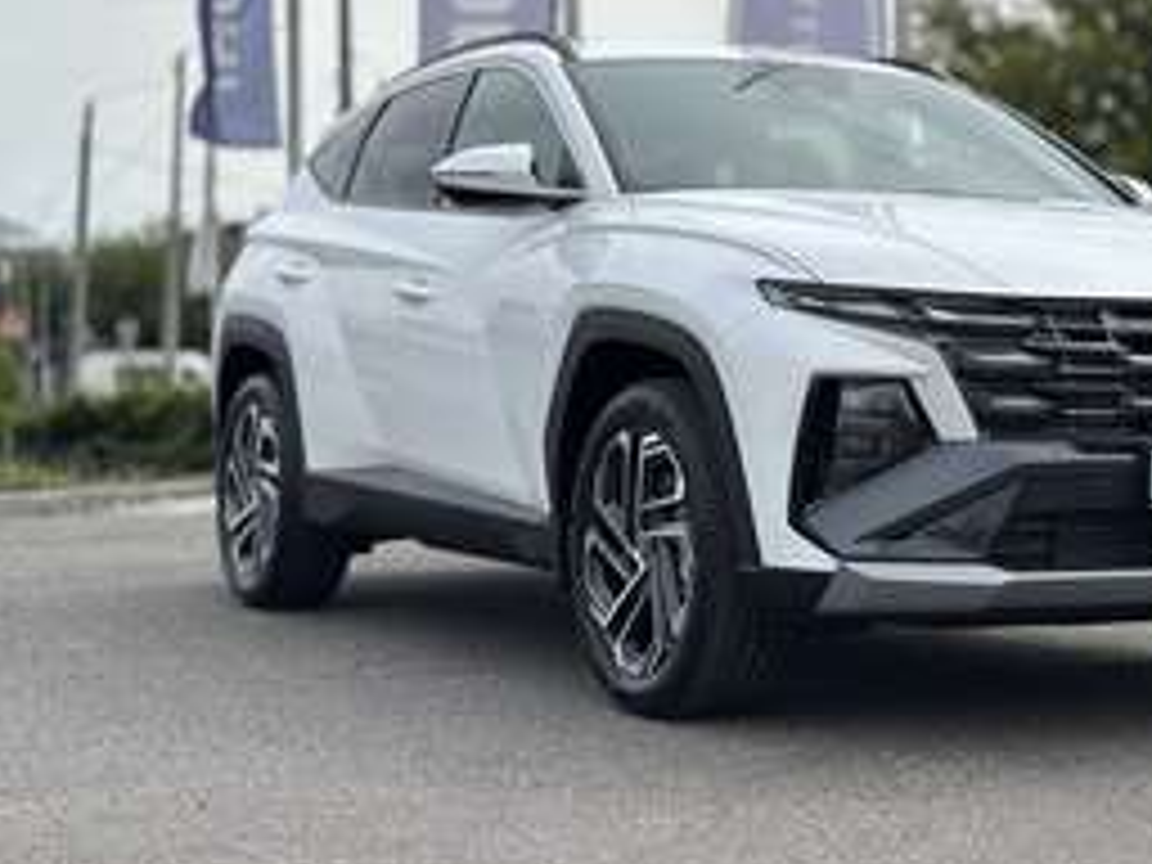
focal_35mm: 75
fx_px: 2496
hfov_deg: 25.8
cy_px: 238
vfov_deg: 19.5
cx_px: 824
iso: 100
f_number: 1.78
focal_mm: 6.86
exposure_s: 1/5556
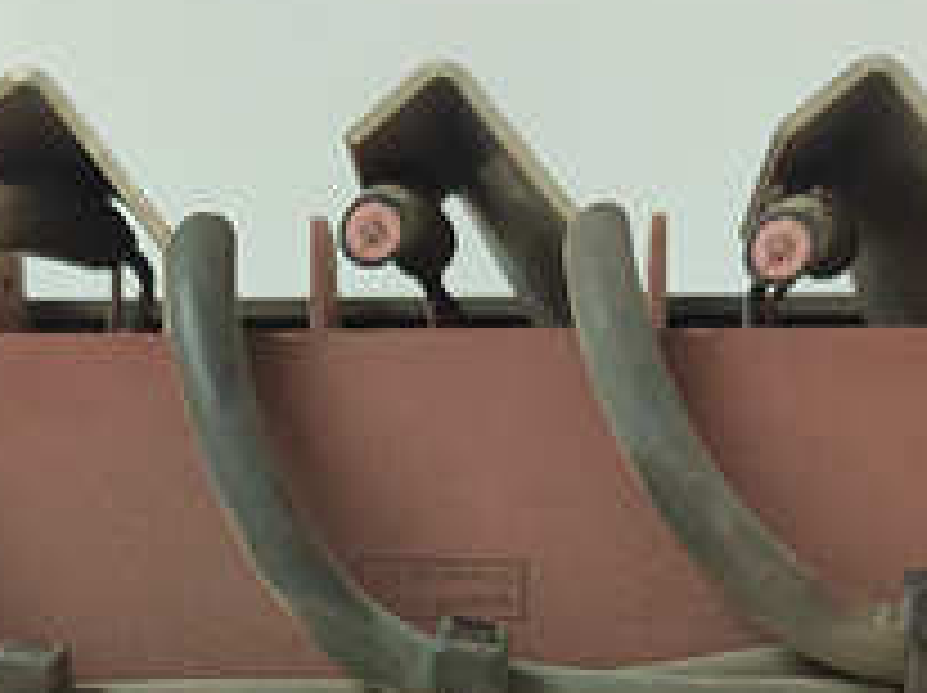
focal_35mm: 67
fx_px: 1792
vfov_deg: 19.6
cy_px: 981
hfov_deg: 29.0
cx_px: 454
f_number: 1.9
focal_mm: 5.52
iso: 1597
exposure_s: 1/50
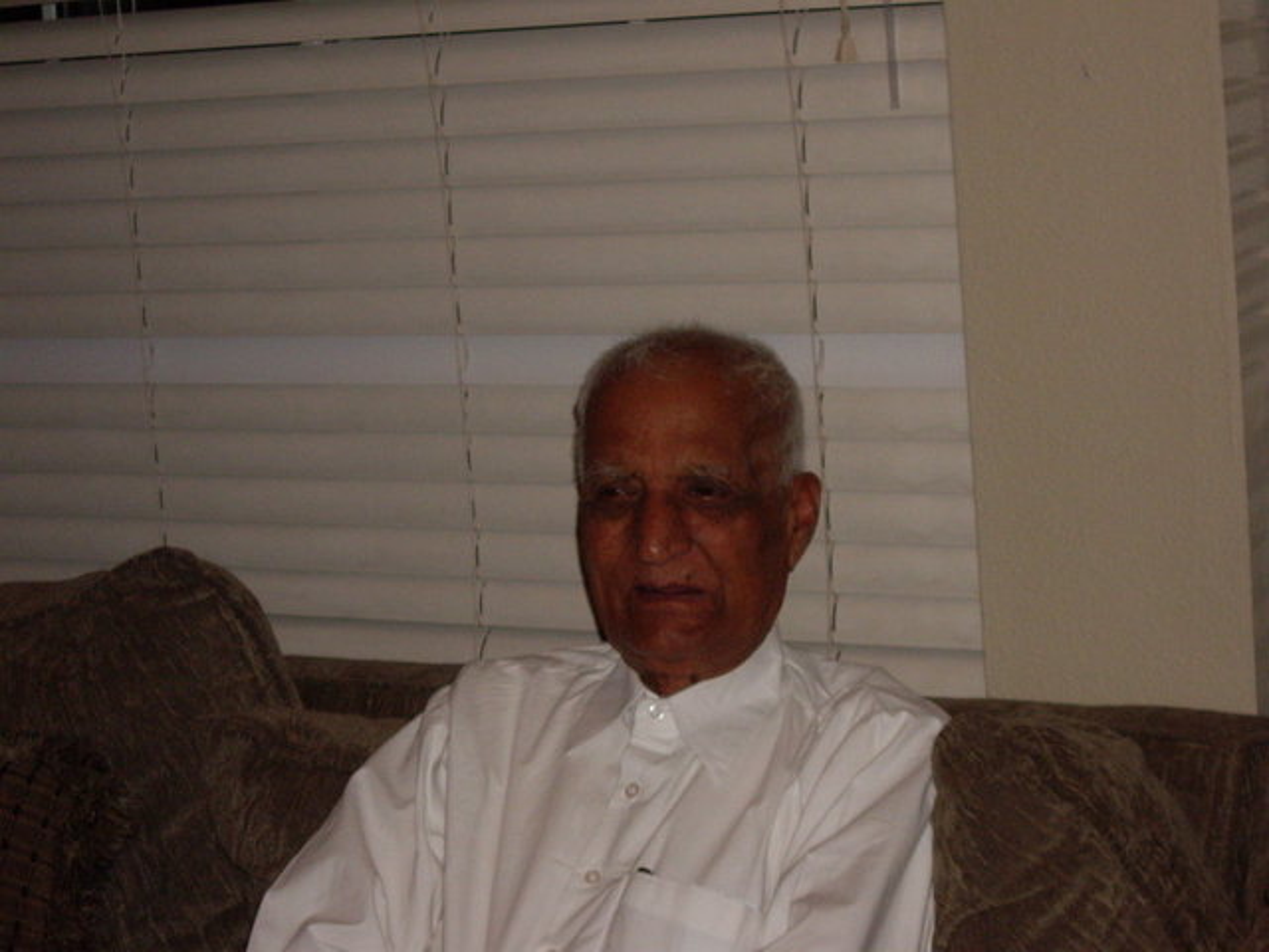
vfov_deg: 13.0
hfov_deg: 17.3
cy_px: 476
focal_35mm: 114
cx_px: 634
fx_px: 4179
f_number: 5.2
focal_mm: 18.6
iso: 200
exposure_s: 1/125
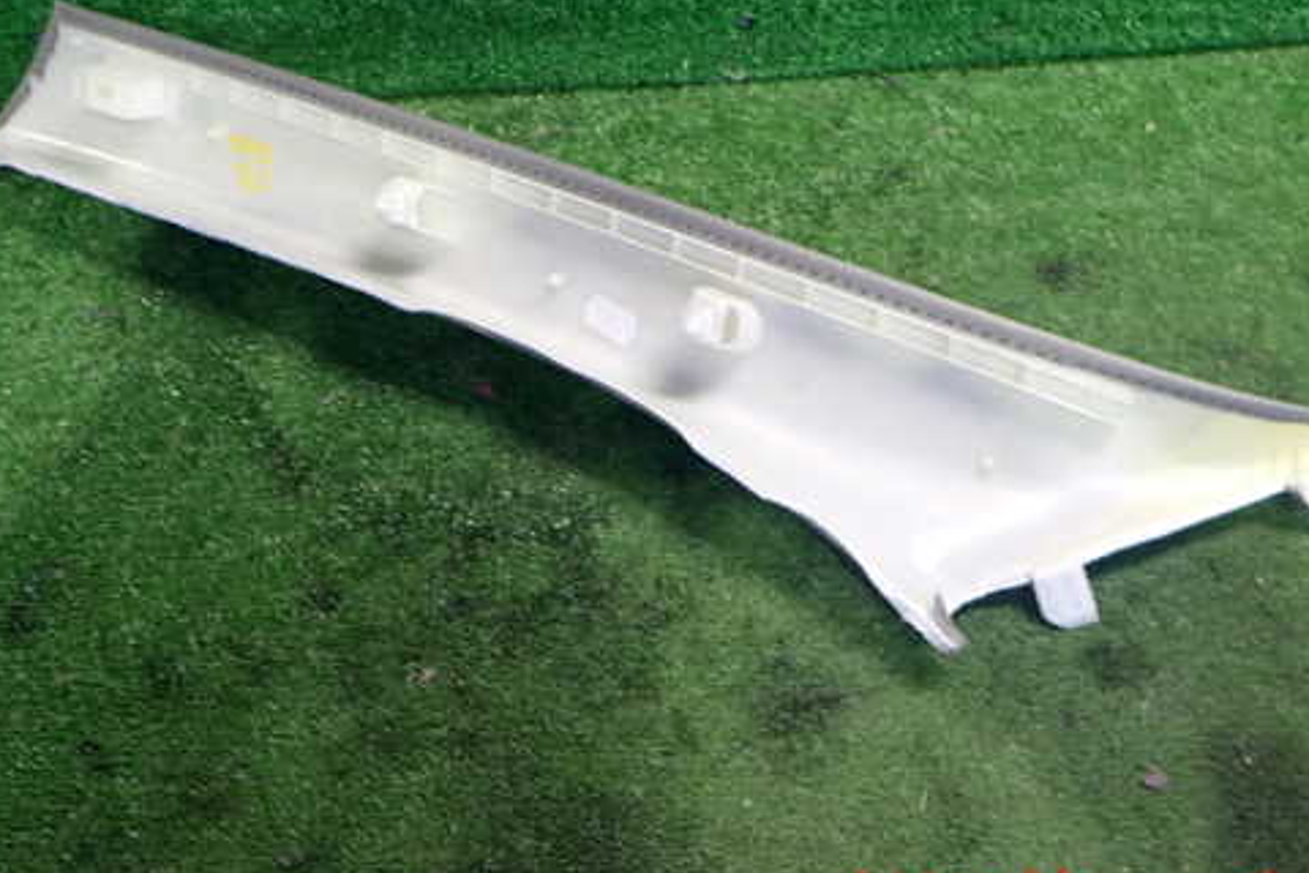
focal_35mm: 39
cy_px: 319
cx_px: 654
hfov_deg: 49.6
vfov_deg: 34.0
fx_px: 1418
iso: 400
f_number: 2.3
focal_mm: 5.4
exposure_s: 1/30
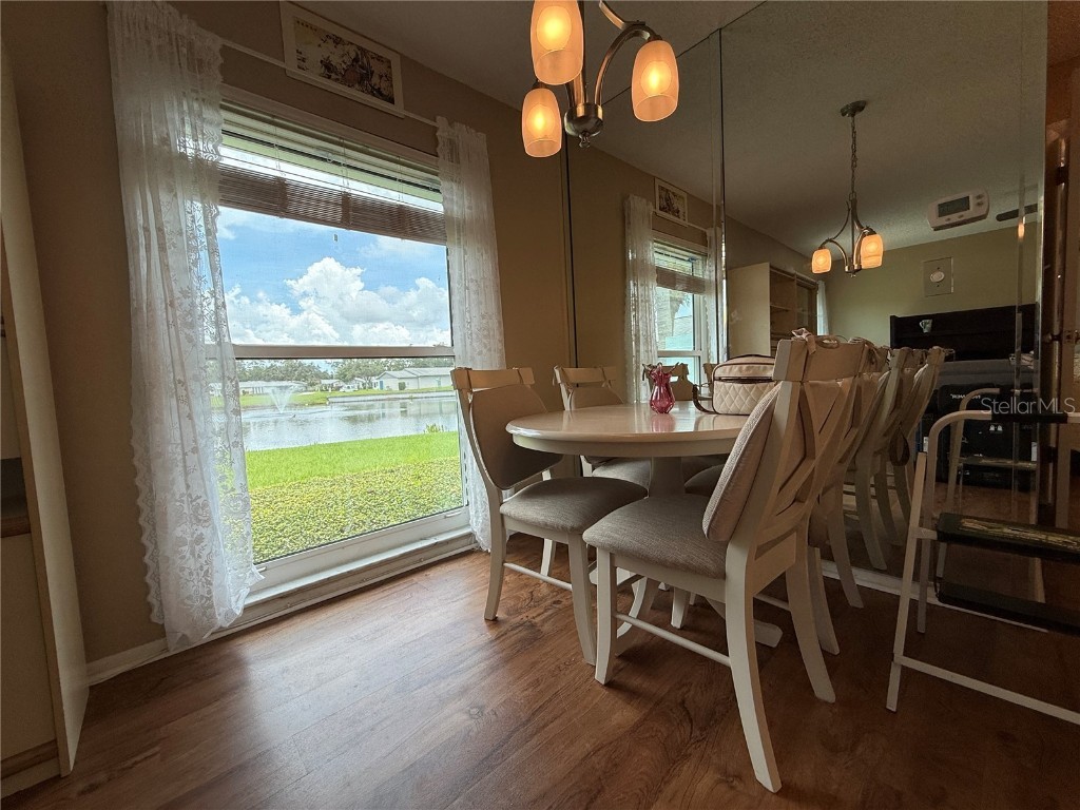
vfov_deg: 85.7
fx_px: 437
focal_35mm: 14
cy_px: 405
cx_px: 540
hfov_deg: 102.1
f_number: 2.2
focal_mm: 2.22
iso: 50
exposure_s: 1/202
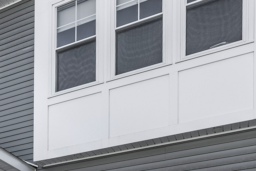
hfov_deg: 36.3
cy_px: 136
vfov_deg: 26.6
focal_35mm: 50
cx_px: 11
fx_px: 356
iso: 320
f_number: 8
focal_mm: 16
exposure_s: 1/125
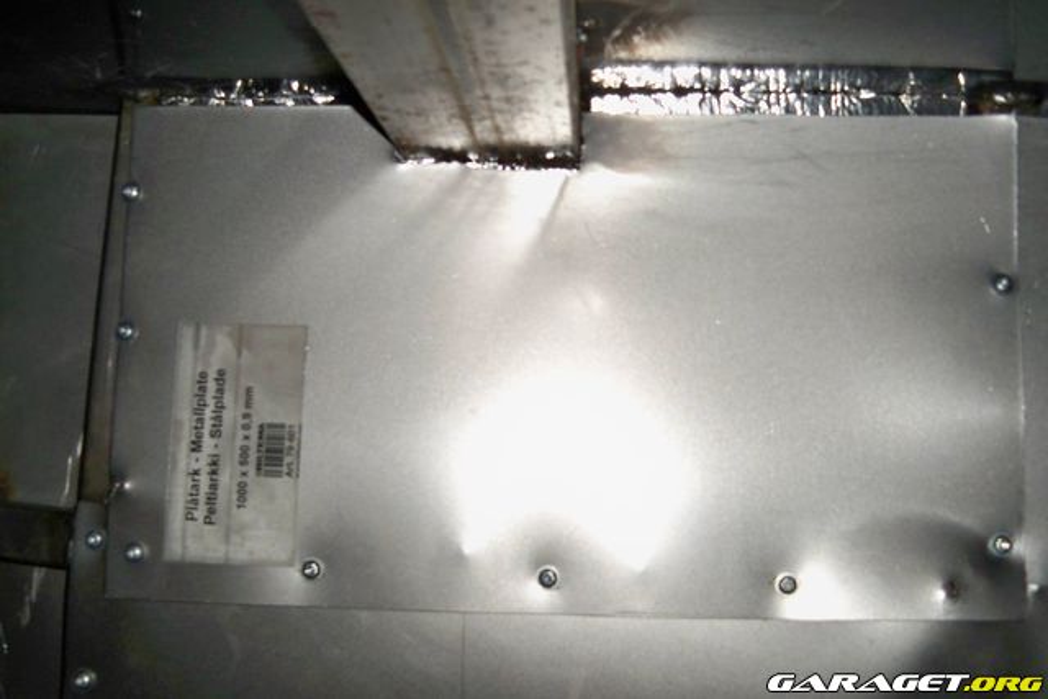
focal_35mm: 37
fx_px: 1077
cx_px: 524
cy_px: 350
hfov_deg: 51.9
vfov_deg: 36.0
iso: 200
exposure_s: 1/30
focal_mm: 7.9
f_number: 3.1
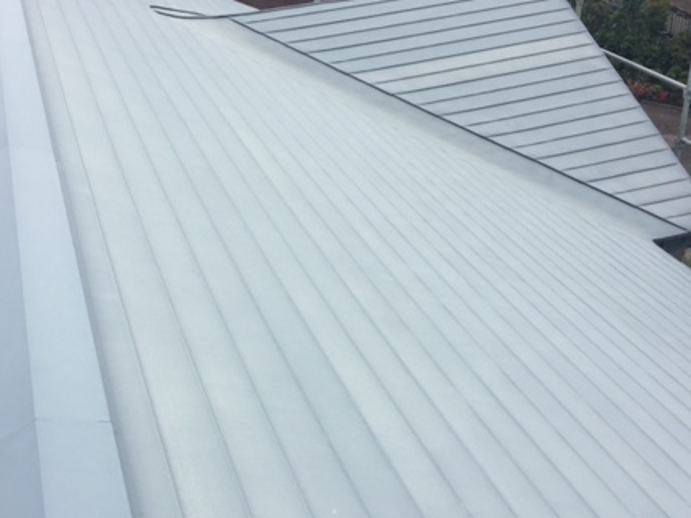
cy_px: 288
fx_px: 858
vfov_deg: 33.6
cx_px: 301
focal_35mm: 43
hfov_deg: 43.8
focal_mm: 4.15
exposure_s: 1/1464
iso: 32
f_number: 2.2
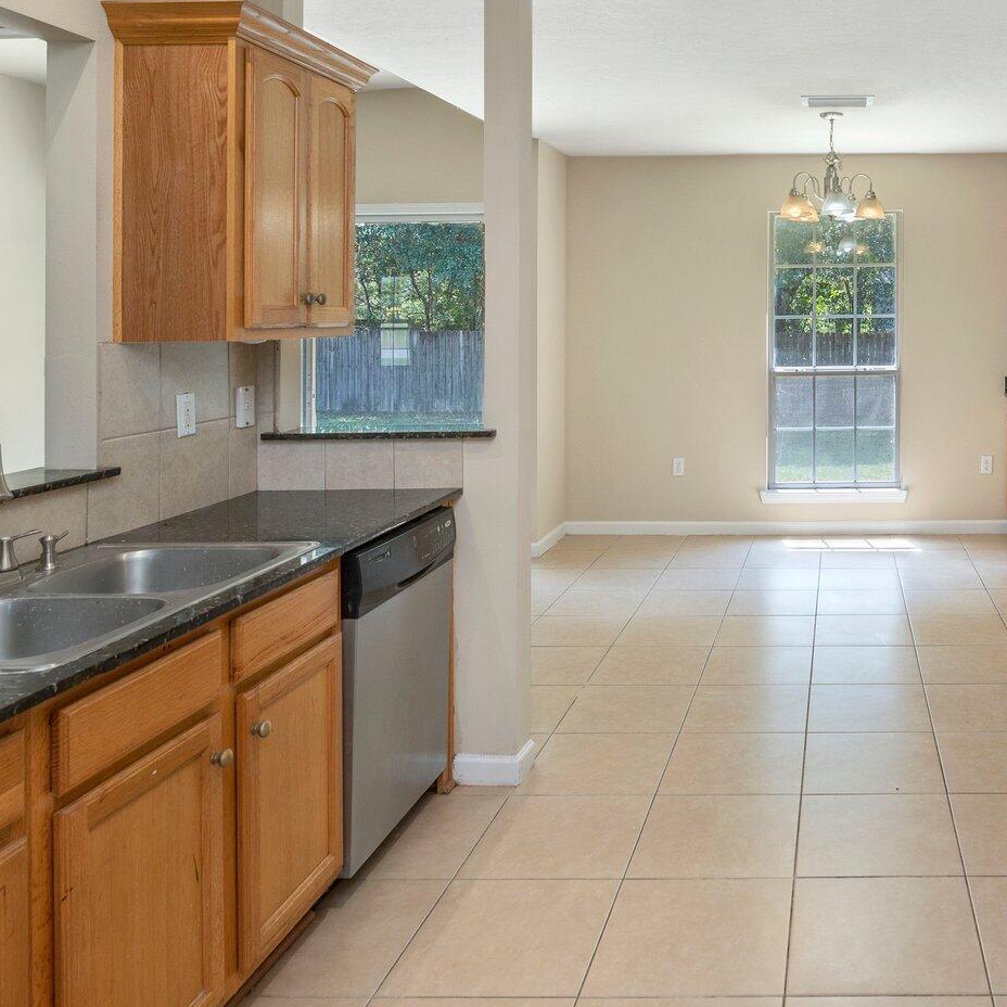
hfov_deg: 51.2
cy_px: 293
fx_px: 987
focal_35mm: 30
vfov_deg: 52.4
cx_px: 782
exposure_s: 1/30
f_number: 9
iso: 400
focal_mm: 16
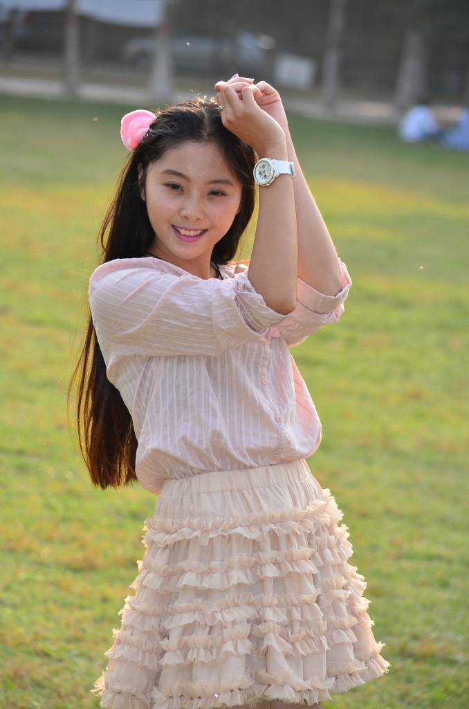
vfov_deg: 11.4
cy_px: 354
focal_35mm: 180
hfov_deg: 7.6
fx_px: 3534
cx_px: 234
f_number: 4.8
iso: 180
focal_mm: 120
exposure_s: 1/200
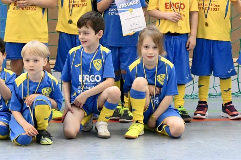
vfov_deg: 11.2
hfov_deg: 17.0
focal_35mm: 120
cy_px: -42
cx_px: 63
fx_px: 803
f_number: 4
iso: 8000
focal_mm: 46
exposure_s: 1/640
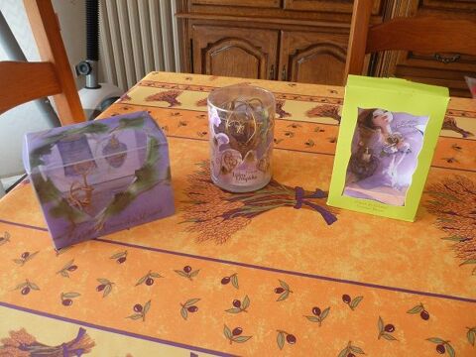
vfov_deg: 49.7
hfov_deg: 63.4
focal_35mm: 28
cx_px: 238
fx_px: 385
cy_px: 178
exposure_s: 1/30
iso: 100
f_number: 2.8
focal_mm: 5
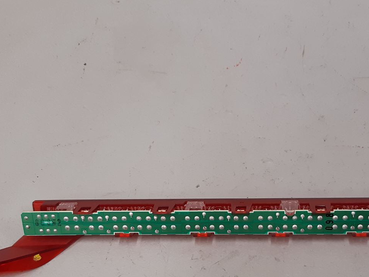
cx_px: 236
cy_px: 242
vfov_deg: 25.8
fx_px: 586
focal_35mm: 55
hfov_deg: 34.7
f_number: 1.7
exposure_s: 1/50
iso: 125
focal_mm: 3.93
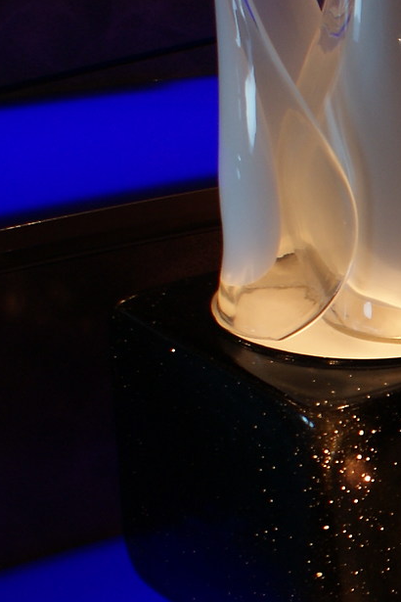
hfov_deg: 9.9
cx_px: 804
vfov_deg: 15.8
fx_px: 2155
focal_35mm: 129
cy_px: 440
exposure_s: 1/40
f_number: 4
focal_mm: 22
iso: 125
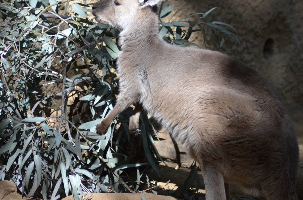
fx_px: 4024
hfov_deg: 4.3
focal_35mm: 479
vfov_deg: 2.9
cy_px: 114
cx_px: 199
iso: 800
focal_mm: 165
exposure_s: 1/1000
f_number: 4.5
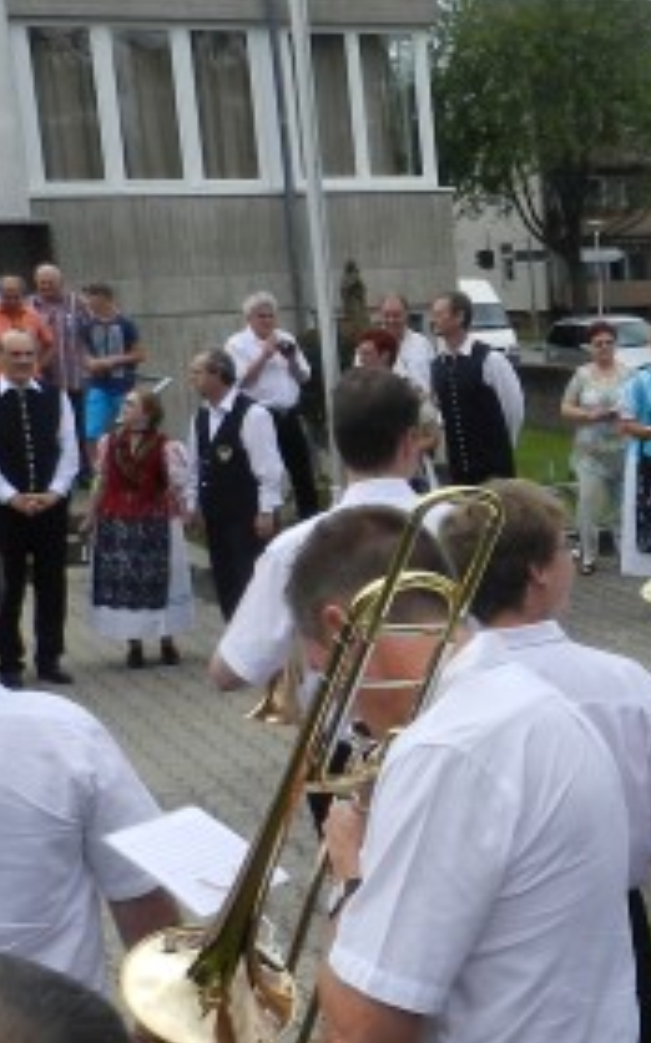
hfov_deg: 17.5
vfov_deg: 29.2
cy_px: 673
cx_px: 819
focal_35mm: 70
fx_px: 1990
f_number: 4
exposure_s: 1/800
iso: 160
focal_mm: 4
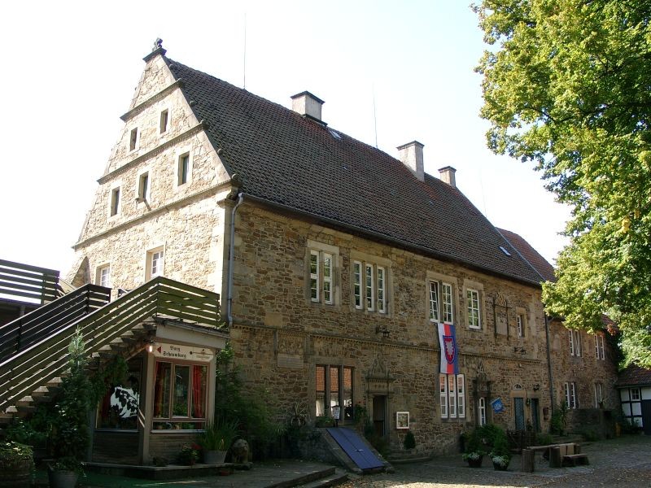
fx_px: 639
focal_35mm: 34
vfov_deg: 41.8
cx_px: 326
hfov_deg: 54.0
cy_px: 244
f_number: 4
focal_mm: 7.13
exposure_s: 1/190
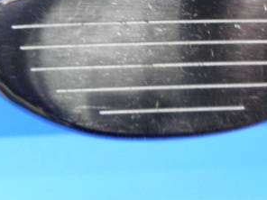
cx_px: 154
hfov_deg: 35.5
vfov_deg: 25.9
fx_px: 417
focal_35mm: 54
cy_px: 7
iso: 250
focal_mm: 4.5
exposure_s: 1/30
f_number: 3.7
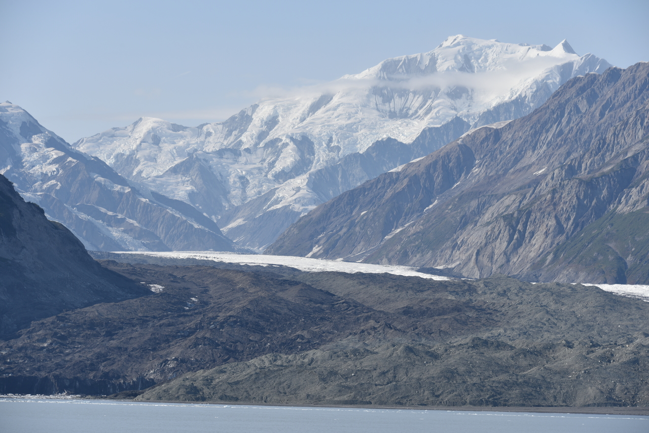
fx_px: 2705
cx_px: 324
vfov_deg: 9.2
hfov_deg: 13.7
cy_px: 216
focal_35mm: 150
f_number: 9
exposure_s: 1/320
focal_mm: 150
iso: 100
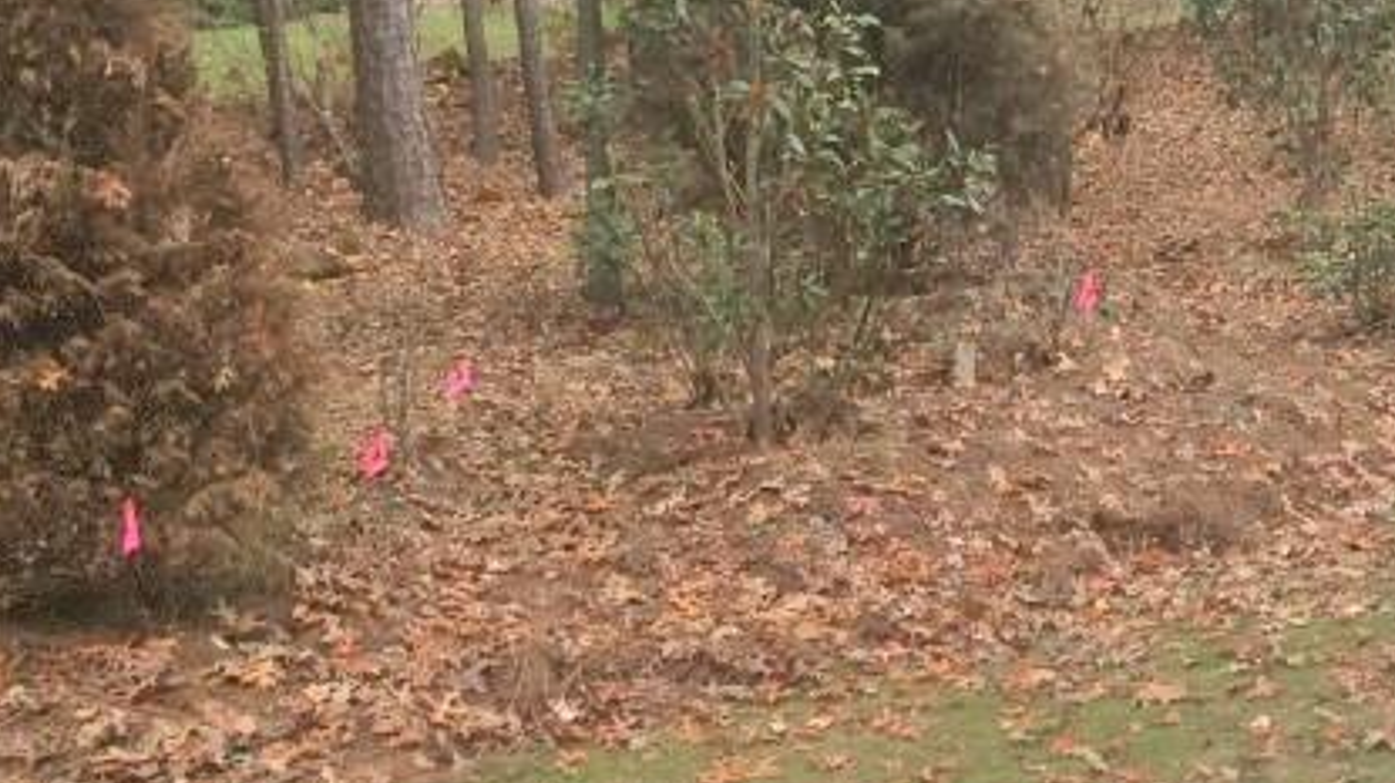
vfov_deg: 15.2
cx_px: 1126
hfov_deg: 26.7
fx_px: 2884
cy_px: 780
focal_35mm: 78
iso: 40
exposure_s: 1/60
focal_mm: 4.15
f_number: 2.2
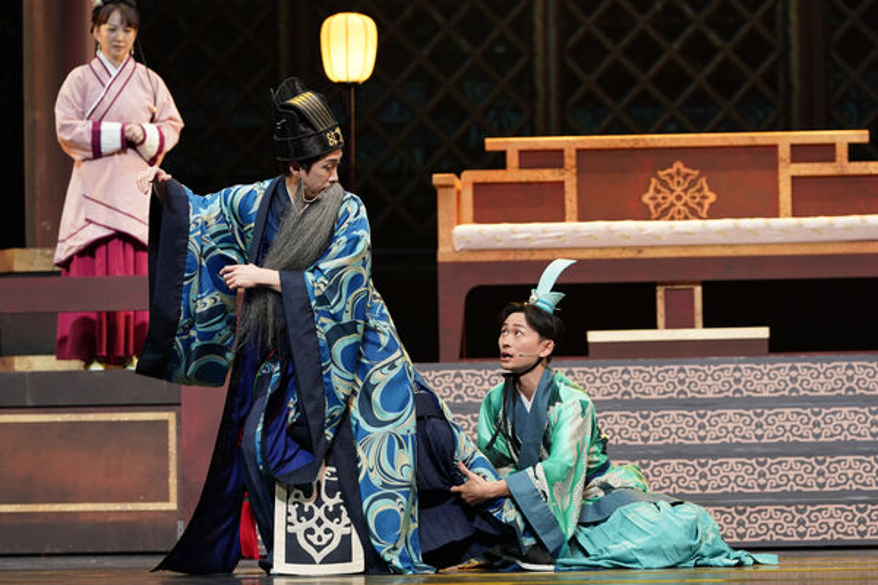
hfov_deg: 13.5
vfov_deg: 9.0
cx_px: 439
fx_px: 3707
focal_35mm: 152
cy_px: 292
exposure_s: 1/125
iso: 640
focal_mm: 152
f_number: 4
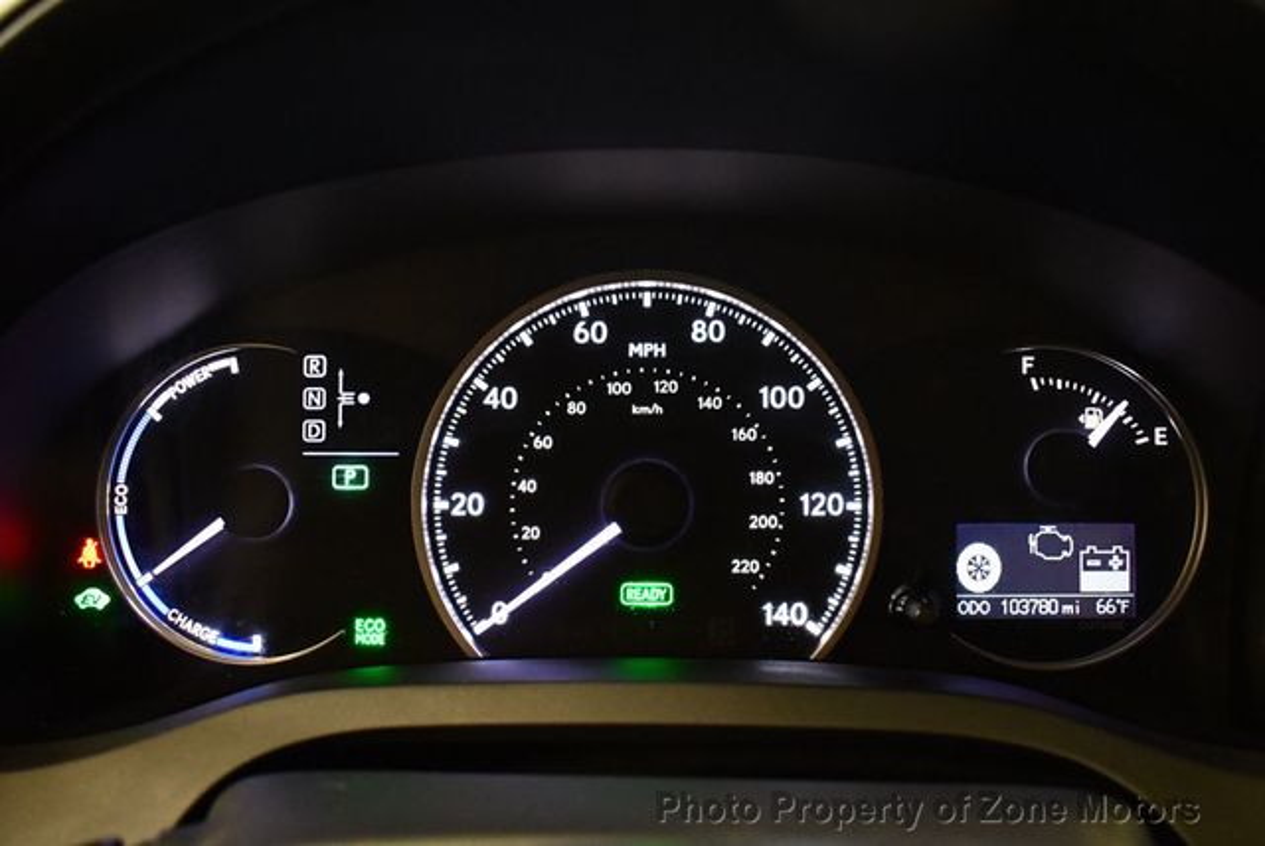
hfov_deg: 53.1
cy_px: 423
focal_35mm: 36
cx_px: 632
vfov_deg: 36.9
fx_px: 1266
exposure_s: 1/60
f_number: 3.5
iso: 3600
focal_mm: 18
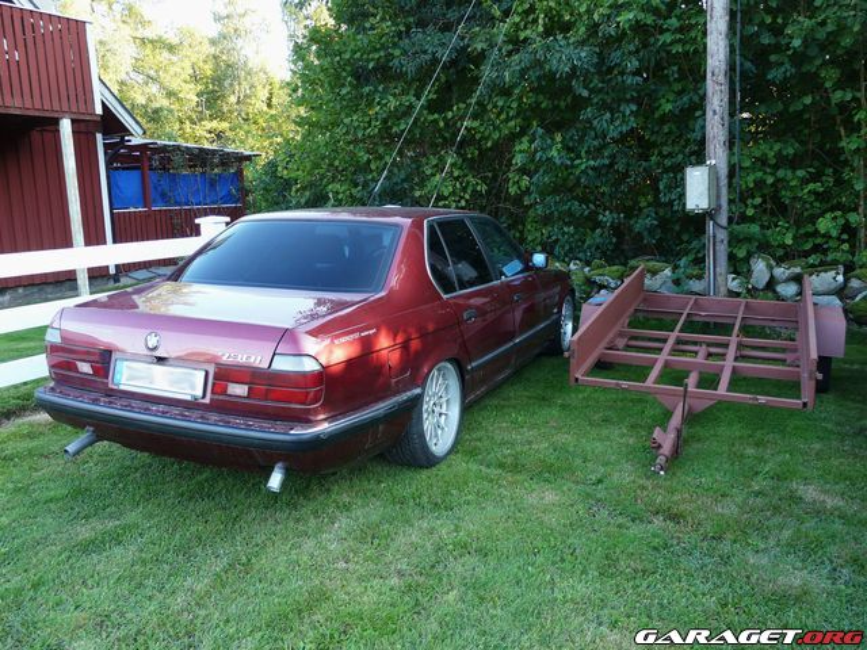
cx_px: 434
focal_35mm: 28
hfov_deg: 63.4
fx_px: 701
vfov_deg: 49.7
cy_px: 325
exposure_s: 1/50
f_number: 2.8
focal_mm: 4.6
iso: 100
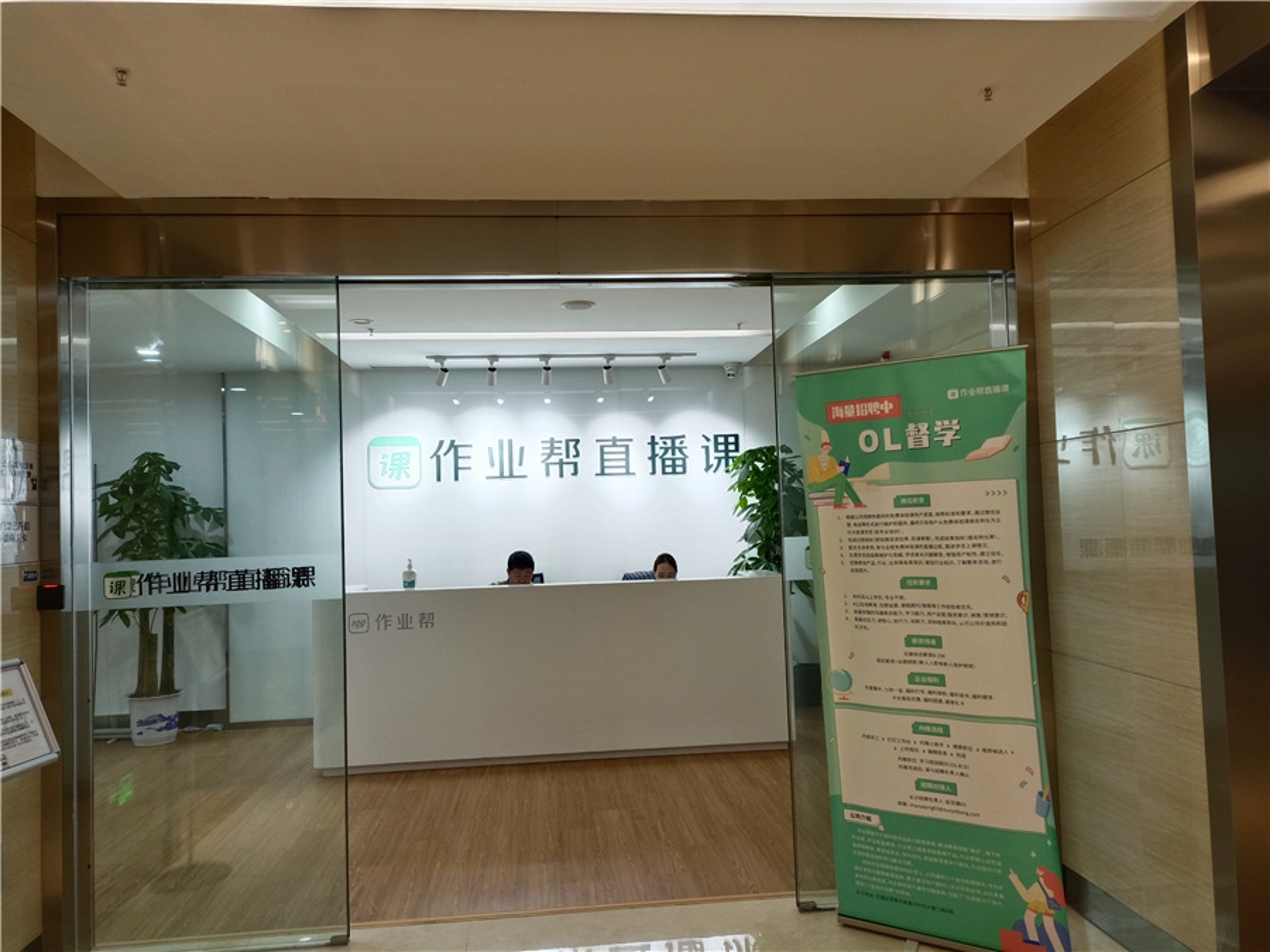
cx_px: 635
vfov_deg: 54.9
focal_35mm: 25
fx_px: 917
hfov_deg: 69.4
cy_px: 476
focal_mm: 4.75
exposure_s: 1/50
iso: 308
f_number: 1.79
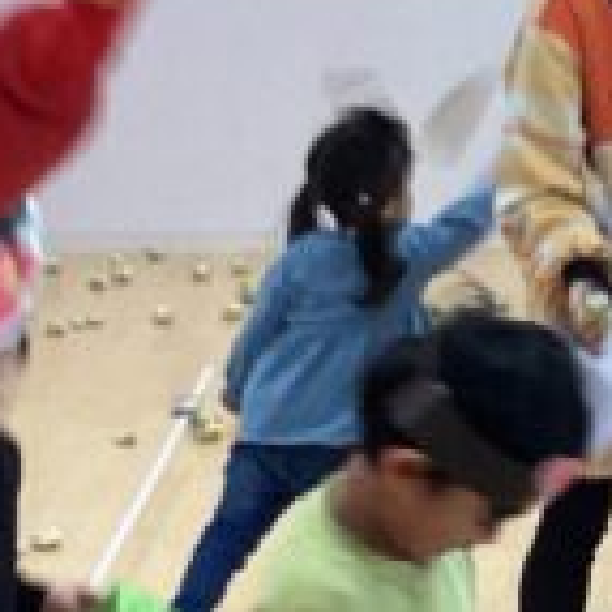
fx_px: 2940
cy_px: 492
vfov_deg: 11.8
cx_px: 569
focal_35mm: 147
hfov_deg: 11.8
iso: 80
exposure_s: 1/50
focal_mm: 3.3
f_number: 2.4
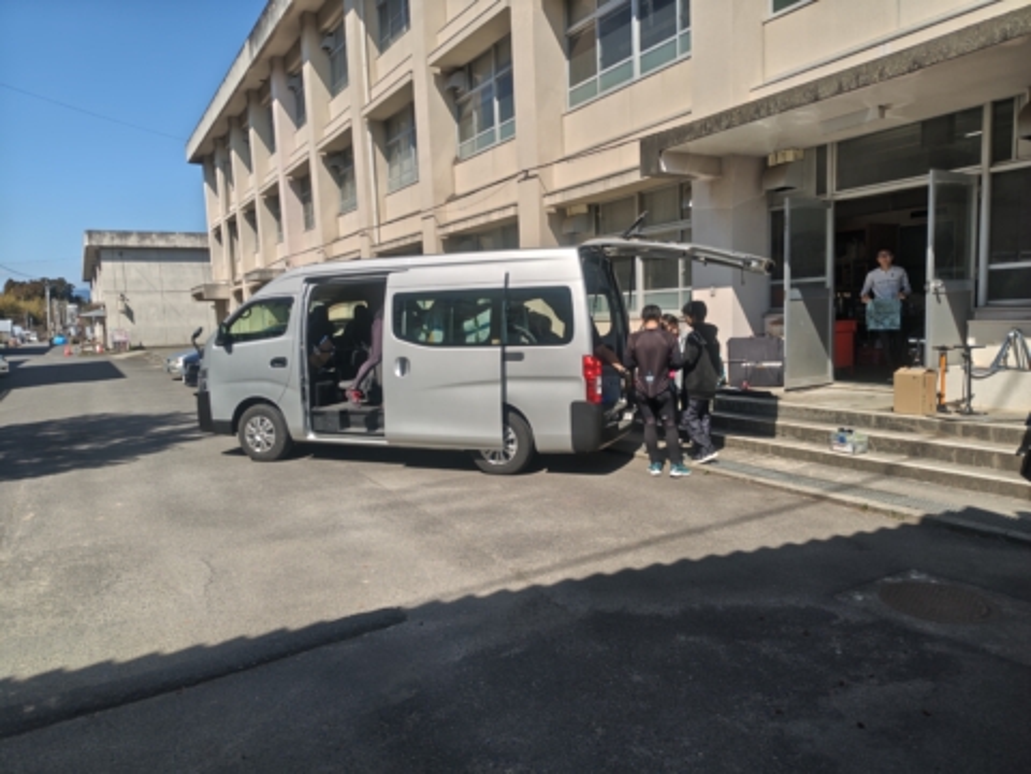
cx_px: 516
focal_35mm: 23
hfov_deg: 73.9
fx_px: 685
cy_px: 387
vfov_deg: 58.9
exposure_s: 1/1047
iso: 50
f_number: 1.9
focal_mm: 5.56
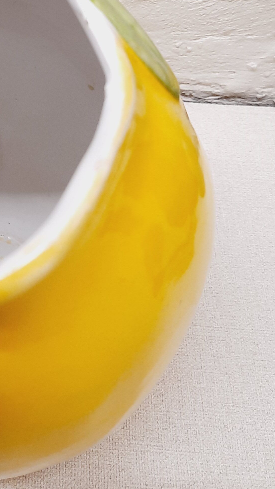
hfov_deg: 20.7
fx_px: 726
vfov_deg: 36.4
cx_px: -7
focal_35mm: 56
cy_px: 122
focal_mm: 4.6
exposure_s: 1/50
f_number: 2
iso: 40
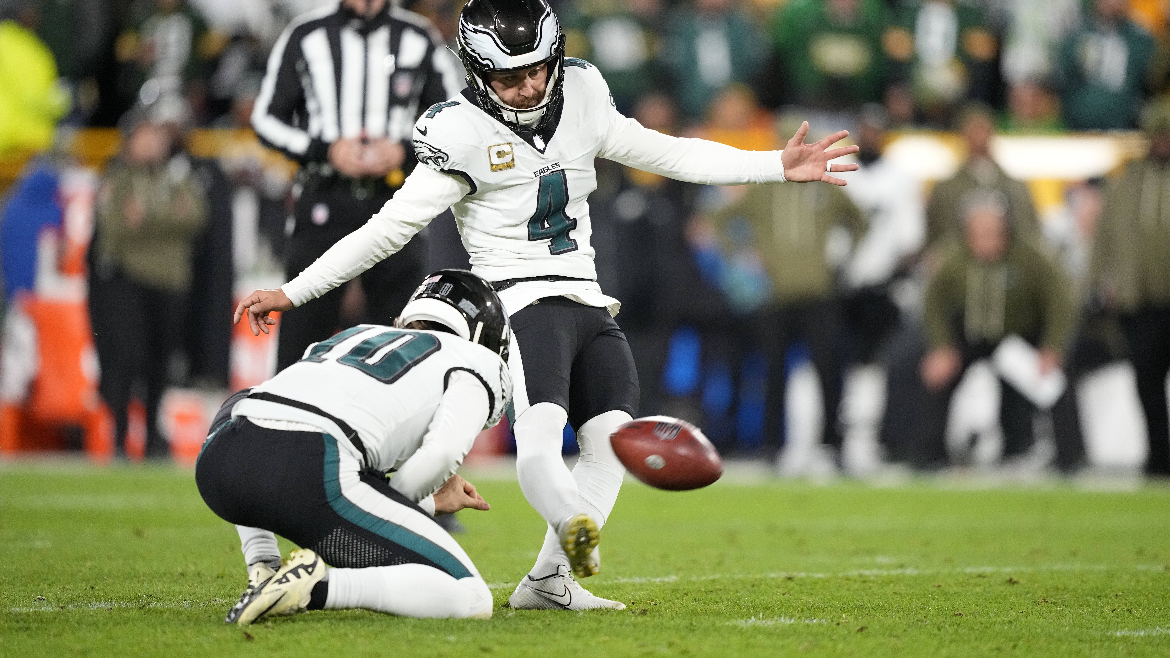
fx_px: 13030
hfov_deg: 5.1
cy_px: 268
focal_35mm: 420
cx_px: 586
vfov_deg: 2.9
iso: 4000
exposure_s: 1/2000
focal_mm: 400
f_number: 2.8
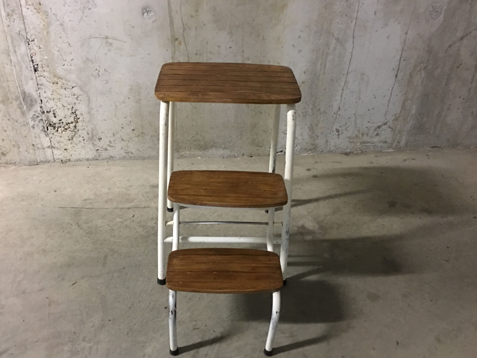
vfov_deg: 45.4
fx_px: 427
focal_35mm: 31
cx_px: 225
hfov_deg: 58.3
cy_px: 187
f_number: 2.2
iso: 125
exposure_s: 1/4
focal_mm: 4.15
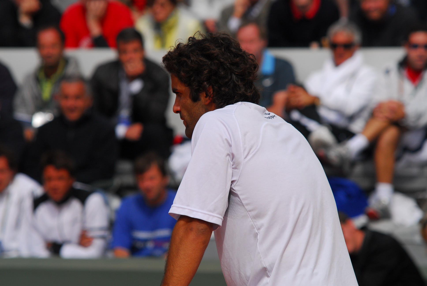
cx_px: 214
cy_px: 143
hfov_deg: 6.5
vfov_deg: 4.4
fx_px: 3741
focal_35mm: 315
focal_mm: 210
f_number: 5.6
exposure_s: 1/2000
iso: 320
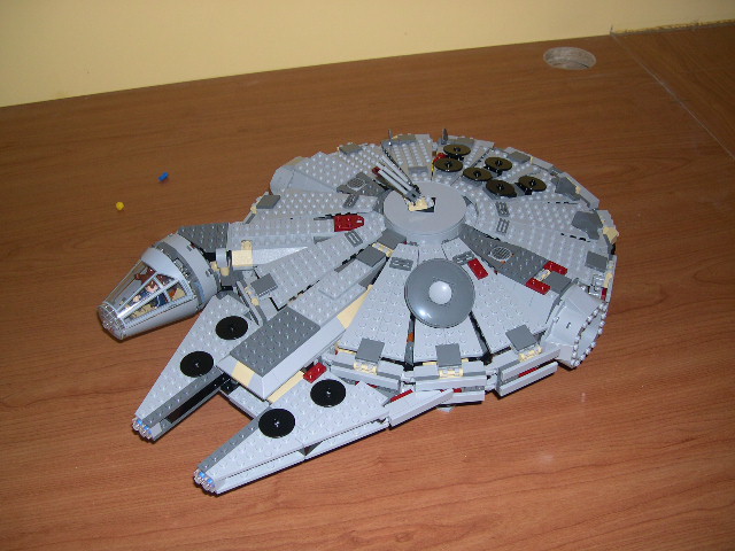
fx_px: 807
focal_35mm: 38
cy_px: 276
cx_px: 368
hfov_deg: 49.0
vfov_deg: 37.7
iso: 100
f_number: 2.8
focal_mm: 8
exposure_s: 1/60
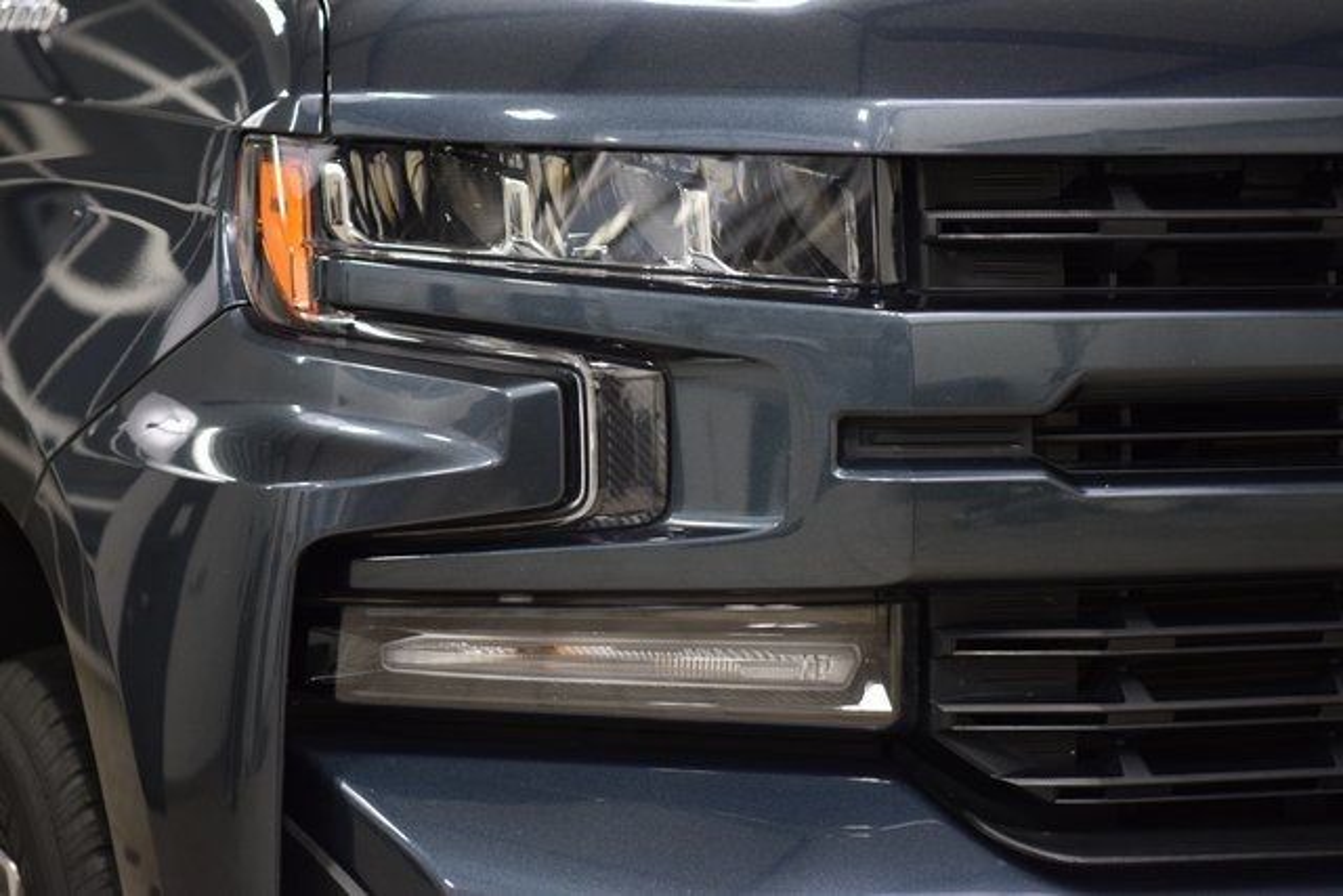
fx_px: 3918
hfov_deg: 19.5
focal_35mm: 105
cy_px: 448
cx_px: 672
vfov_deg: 13.0
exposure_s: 1/100
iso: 1600
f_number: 2.8
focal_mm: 70
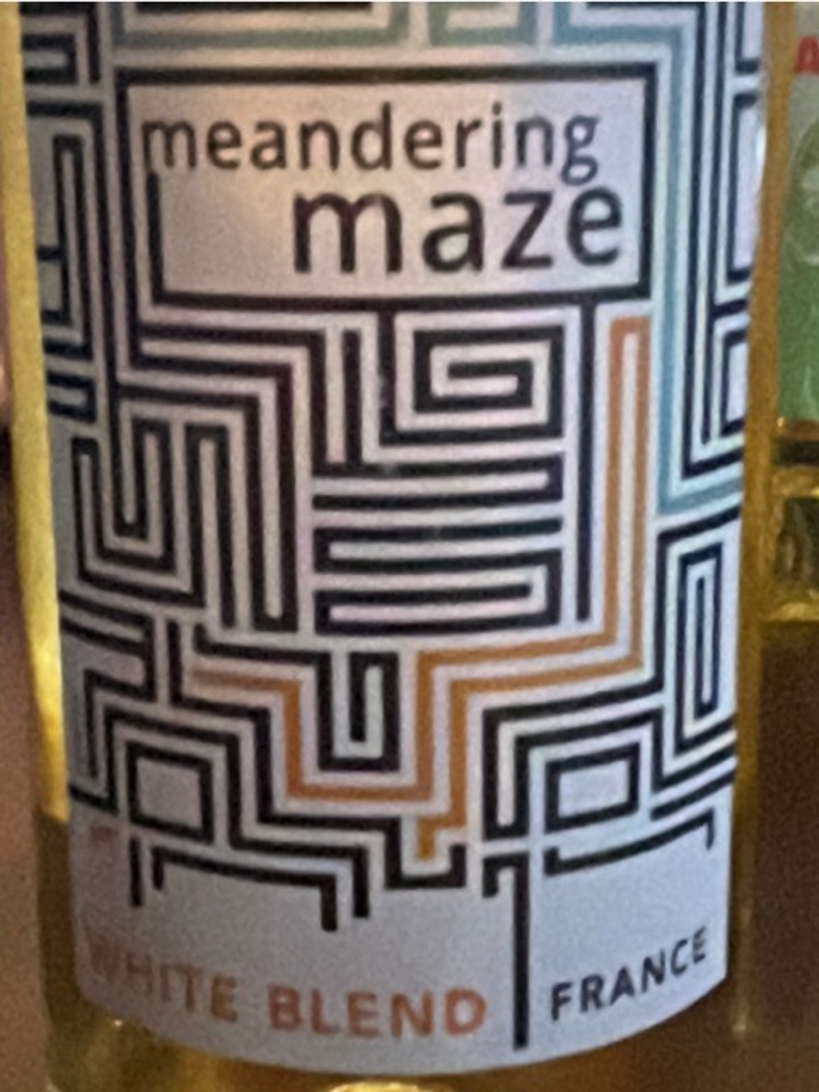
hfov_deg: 46.8
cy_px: 546
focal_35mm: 30
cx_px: 410
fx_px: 946
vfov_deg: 60.0
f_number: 2.4
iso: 2000
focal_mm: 1.54
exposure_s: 1/40
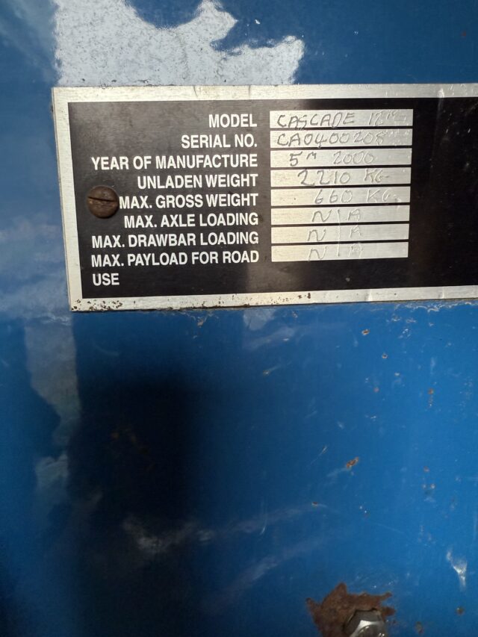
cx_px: 239
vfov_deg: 71.6
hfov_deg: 56.8
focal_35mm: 24
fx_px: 442
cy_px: 318
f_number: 2.2
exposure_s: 1/99
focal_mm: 2.22
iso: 320
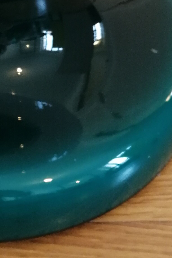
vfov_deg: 22.1
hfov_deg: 15.4
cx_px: -6
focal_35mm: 87
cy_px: -23
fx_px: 623
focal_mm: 3.96
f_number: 1.8
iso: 200
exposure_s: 1/33.3
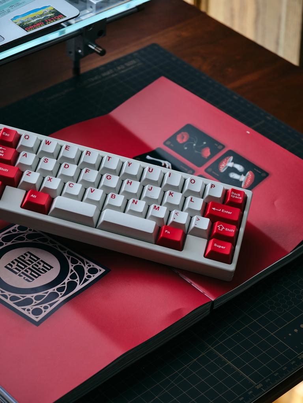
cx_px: 152
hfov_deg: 17.0
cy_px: 202
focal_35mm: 87
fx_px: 1015
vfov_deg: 22.5
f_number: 5.6
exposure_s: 1/30
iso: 320
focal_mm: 110
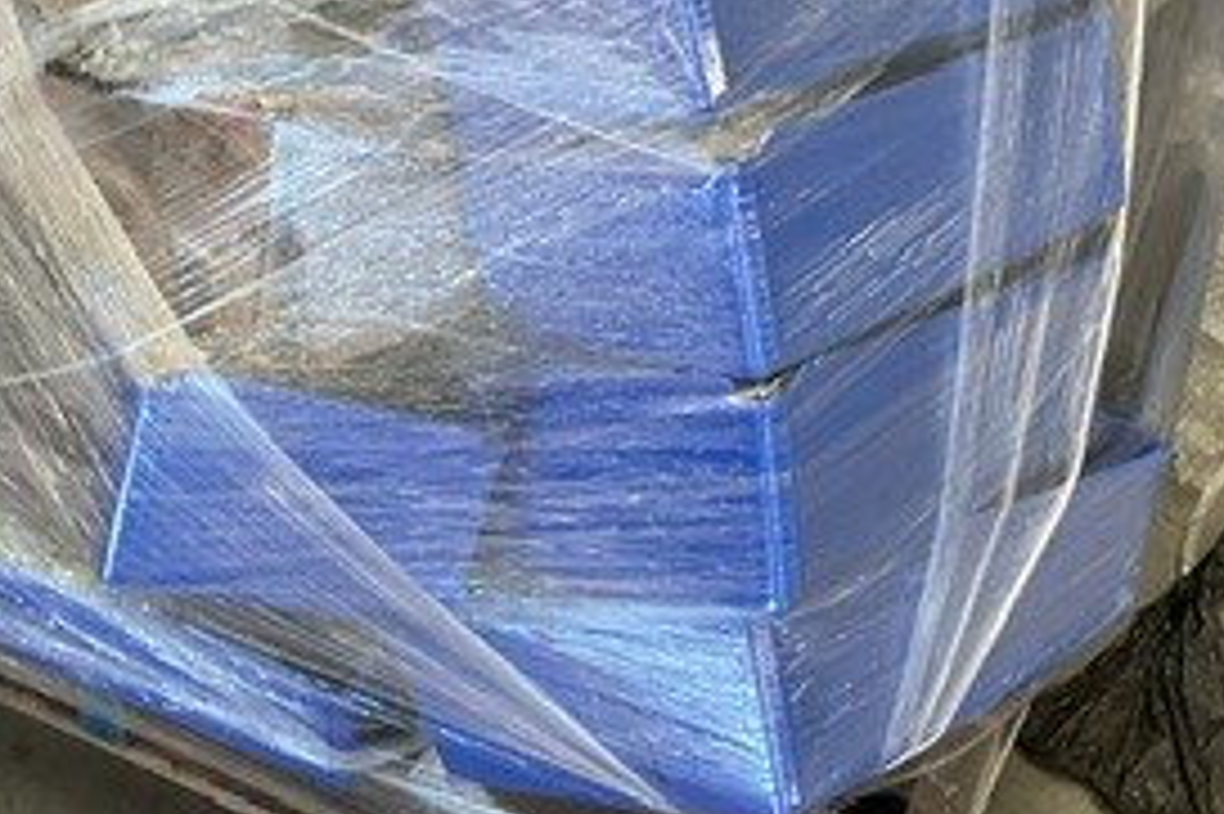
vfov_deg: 18.3
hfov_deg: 28.4
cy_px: -112
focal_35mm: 71
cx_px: 500
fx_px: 2412
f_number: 1.8
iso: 50
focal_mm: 3
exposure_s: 1/60
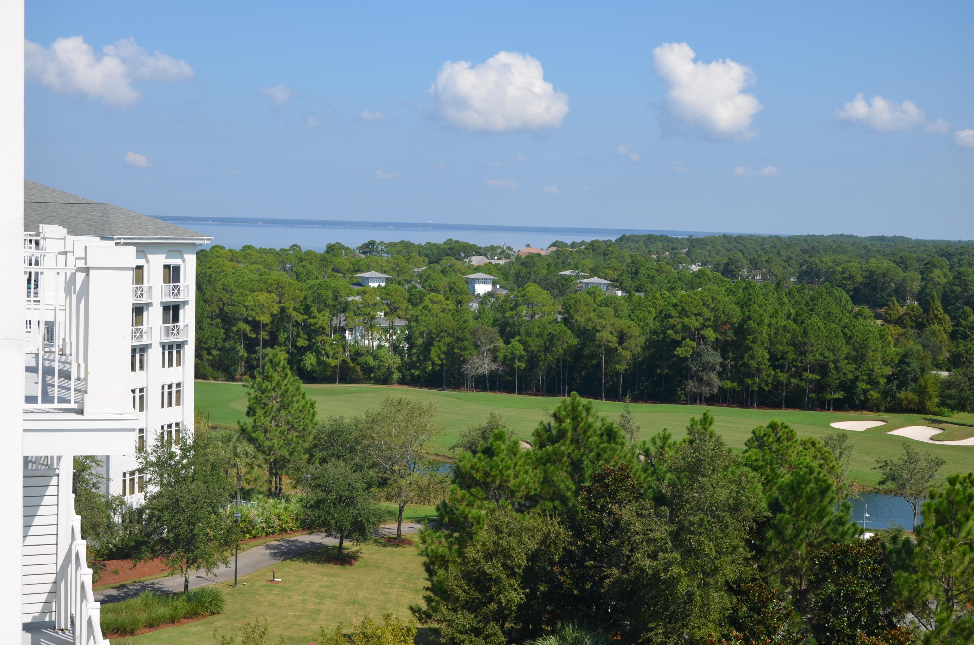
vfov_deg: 26.4
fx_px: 1377
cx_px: 487
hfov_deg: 39.0
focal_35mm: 51
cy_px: 322
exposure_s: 1/320
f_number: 9
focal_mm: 34
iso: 100
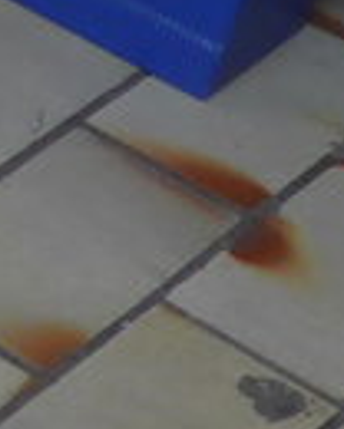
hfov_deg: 4.6
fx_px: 3322
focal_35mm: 261
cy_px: -640
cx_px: -1591
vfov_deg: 6.9
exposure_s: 1/60
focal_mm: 6
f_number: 2
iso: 160
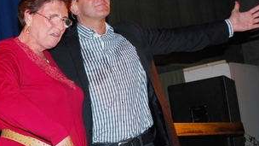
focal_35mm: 87
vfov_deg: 13.9
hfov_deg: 23.6
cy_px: 67
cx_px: 14
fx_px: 597
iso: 200
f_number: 4.5
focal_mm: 28
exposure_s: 1/60
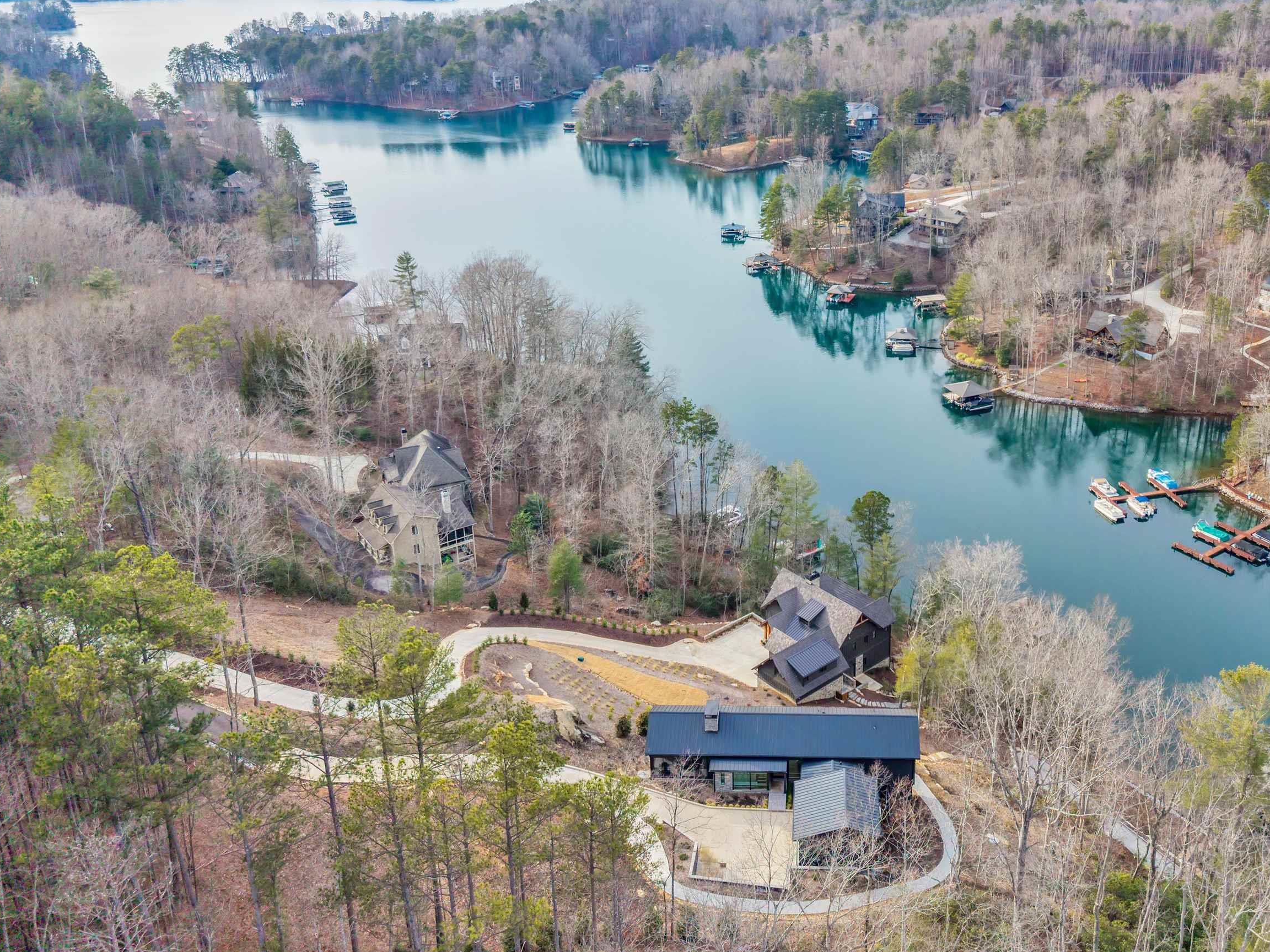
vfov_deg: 44.1
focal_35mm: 32
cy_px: 430
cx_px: 795
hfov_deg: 56.1
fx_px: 1174
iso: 290
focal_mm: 8.67
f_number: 1.8
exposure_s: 1/3000
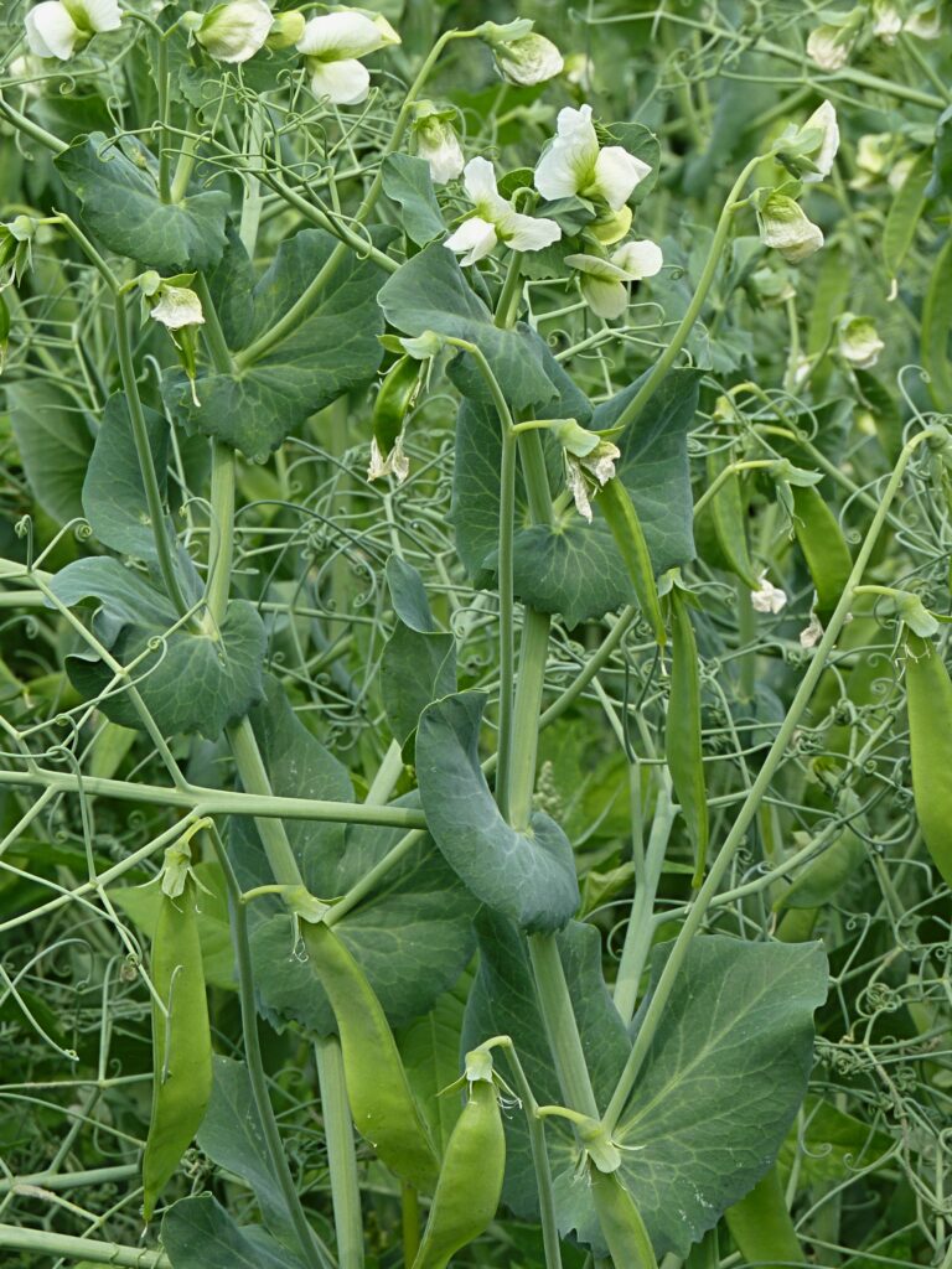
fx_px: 6600
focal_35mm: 180
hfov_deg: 8.2
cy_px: 634
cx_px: 476
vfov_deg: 11.0
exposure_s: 1/125
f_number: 6.3
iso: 80
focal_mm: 32
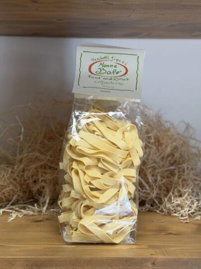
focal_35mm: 48
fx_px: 372
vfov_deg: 39.7
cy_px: 134
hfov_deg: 30.3
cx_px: 100
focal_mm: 6.76
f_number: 1.78
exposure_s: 1/100
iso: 80
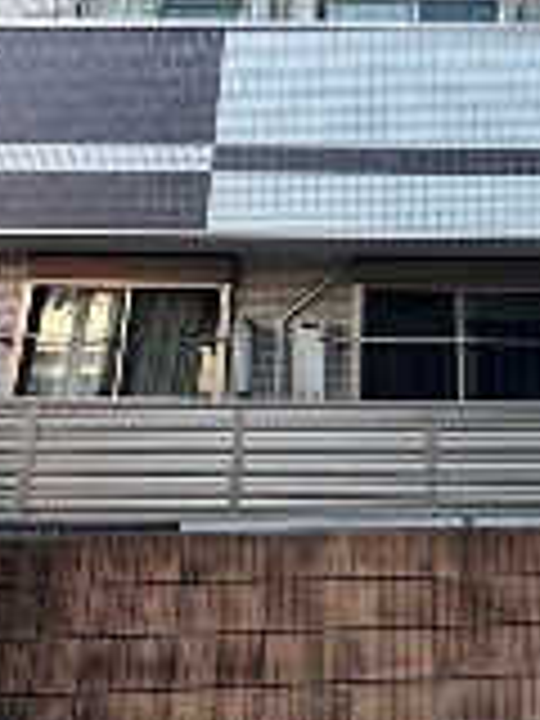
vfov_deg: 48.1
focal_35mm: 35
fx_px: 728
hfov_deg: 40.2
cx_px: 360
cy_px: 94
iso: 40
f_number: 2.2
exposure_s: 1/184
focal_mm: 2.22
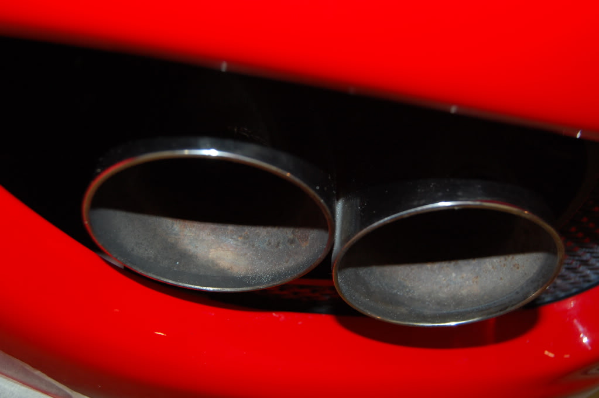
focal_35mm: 42
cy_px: 199
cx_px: 300
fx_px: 698
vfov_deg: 31.8
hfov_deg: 46.4
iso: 400
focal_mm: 28
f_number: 4.2
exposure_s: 1/60
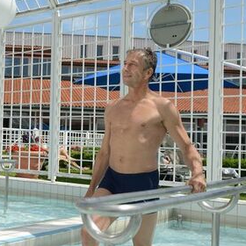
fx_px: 466
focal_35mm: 58
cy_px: 133
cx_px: 39
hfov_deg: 28.7
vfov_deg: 29.5
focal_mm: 29
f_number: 6.3
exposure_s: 1/800
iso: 200
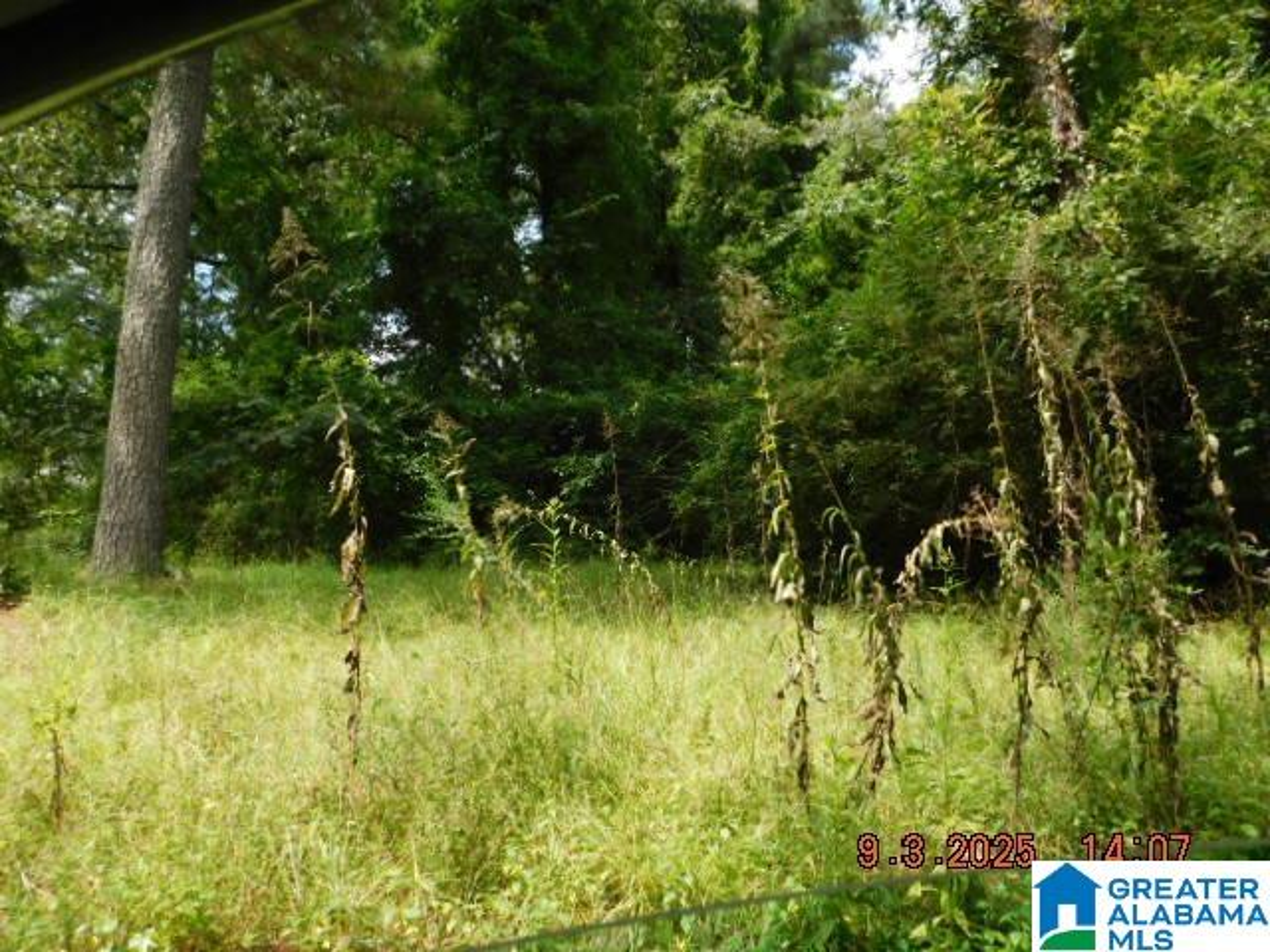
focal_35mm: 30
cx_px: 635
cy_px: 476
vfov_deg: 46.8
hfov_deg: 60.0
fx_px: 1101
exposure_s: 1/400
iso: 125
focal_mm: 5.3
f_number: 3.2
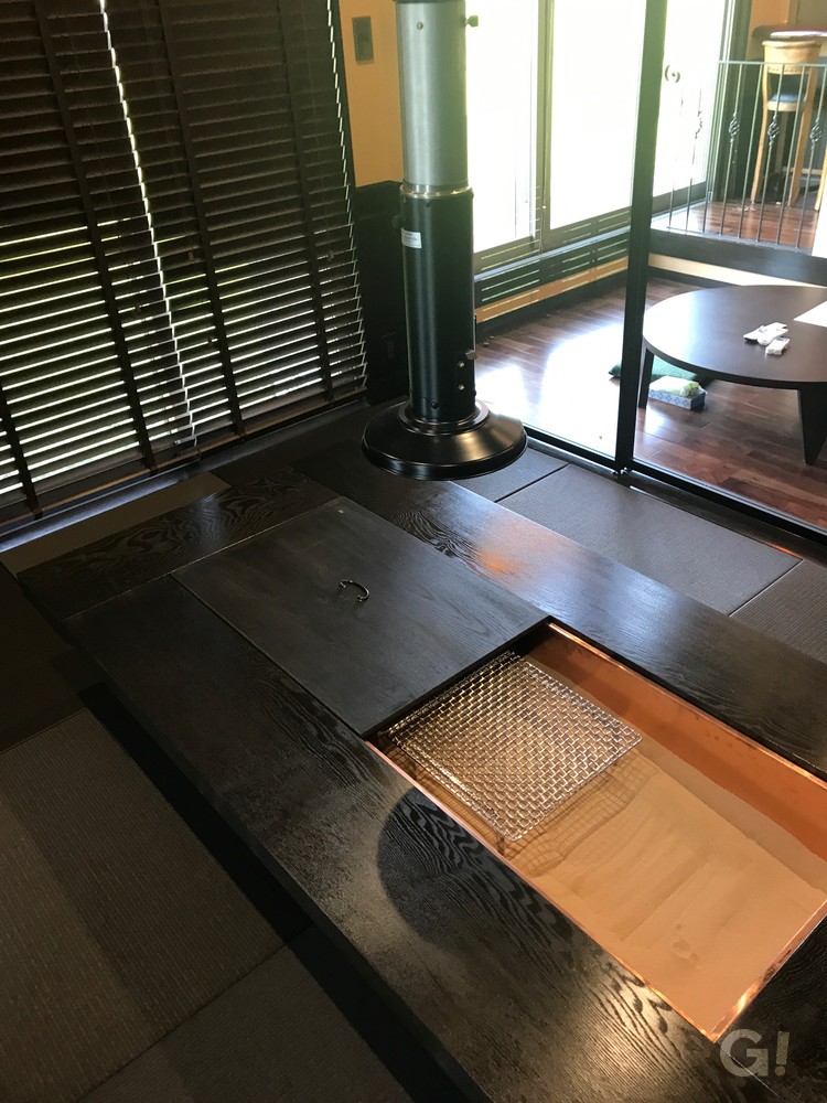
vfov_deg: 63.4
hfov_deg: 49.7
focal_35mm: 28
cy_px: 552
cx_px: 414
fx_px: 892
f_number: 1.8
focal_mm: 3.99
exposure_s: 1/17
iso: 40
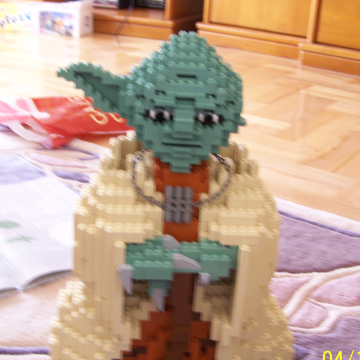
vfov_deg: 32.2
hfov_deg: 32.2
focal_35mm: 53
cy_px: 203
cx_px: 179
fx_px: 624
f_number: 2.8
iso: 140
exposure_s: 1/13
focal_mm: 6.3
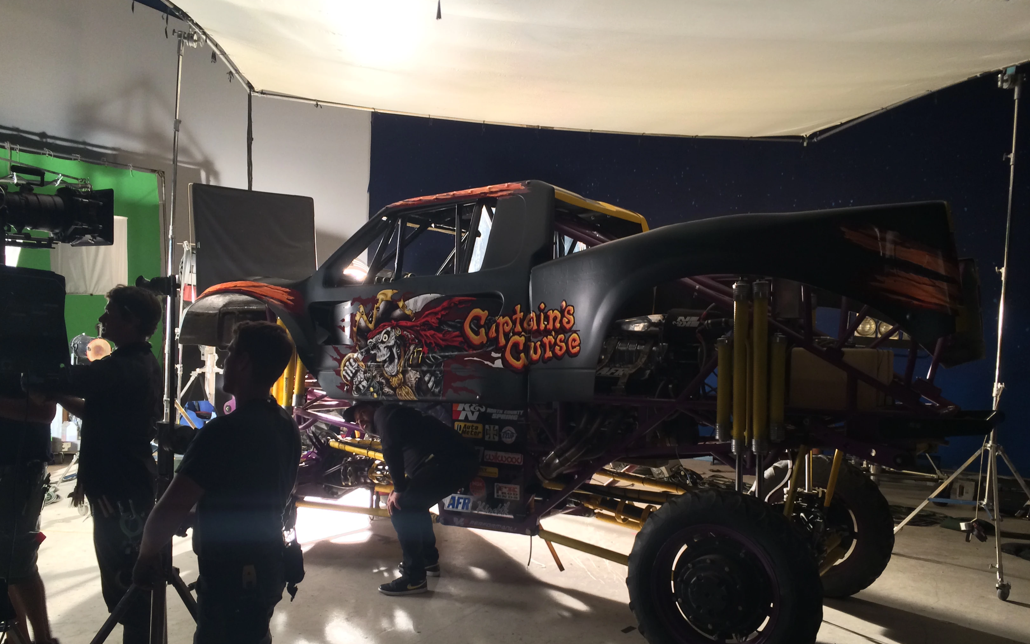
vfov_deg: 40.4
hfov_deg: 61.2
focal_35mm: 31
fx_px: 870
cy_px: 388
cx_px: 514
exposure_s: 1/30
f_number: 2.2
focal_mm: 4.15
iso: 160
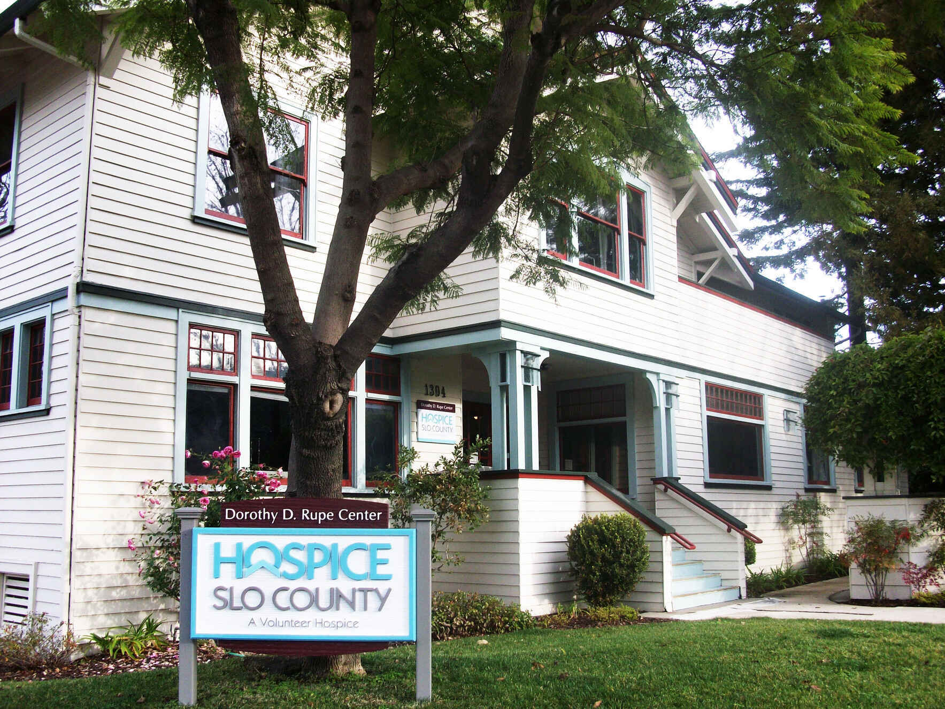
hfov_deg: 54.0
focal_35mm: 34
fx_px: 928
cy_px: 354
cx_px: 472
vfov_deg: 41.8
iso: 64
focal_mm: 5.7
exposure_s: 1/152
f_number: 2.8
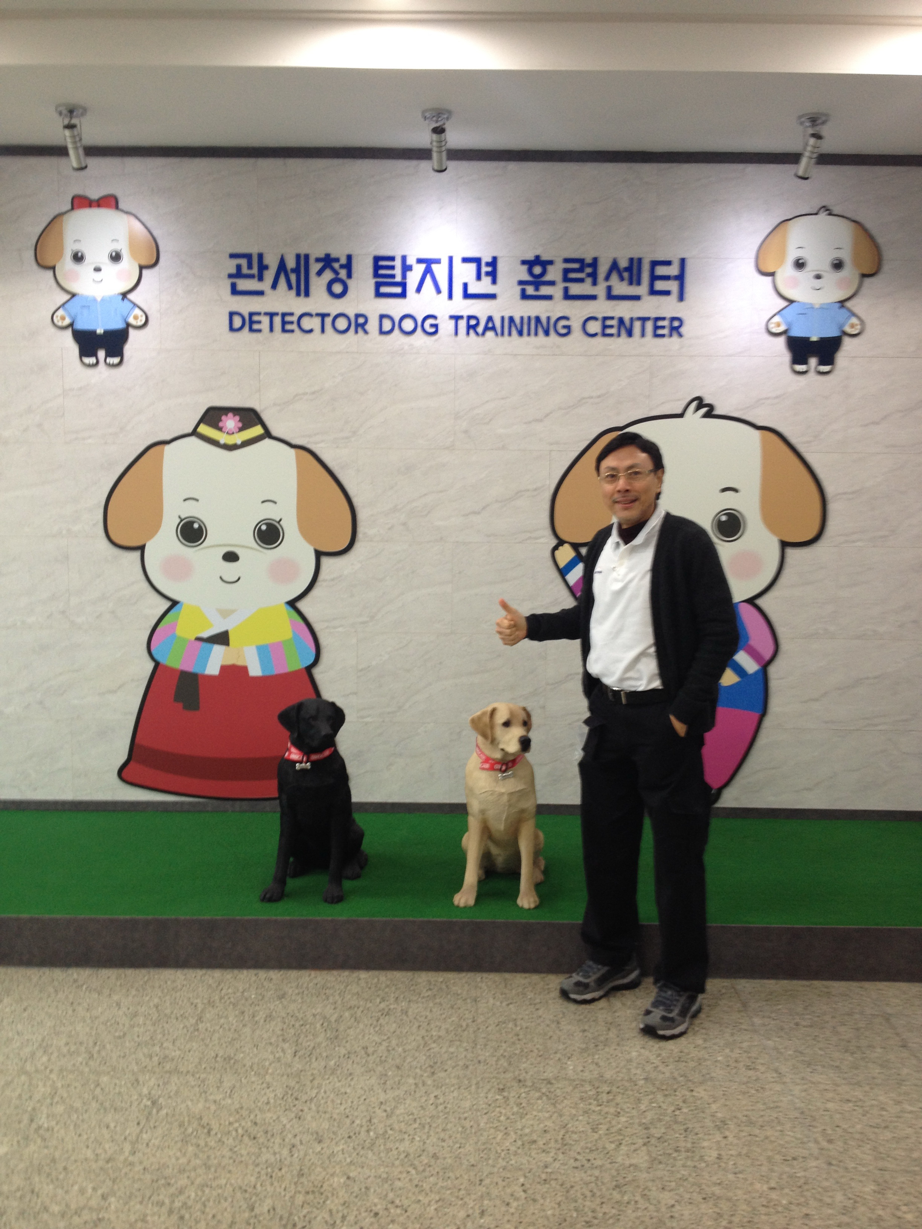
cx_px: 461
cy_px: 614
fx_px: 1243
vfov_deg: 52.6
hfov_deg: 40.7
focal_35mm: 35
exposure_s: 1/20
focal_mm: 4.28
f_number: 2.4
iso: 50
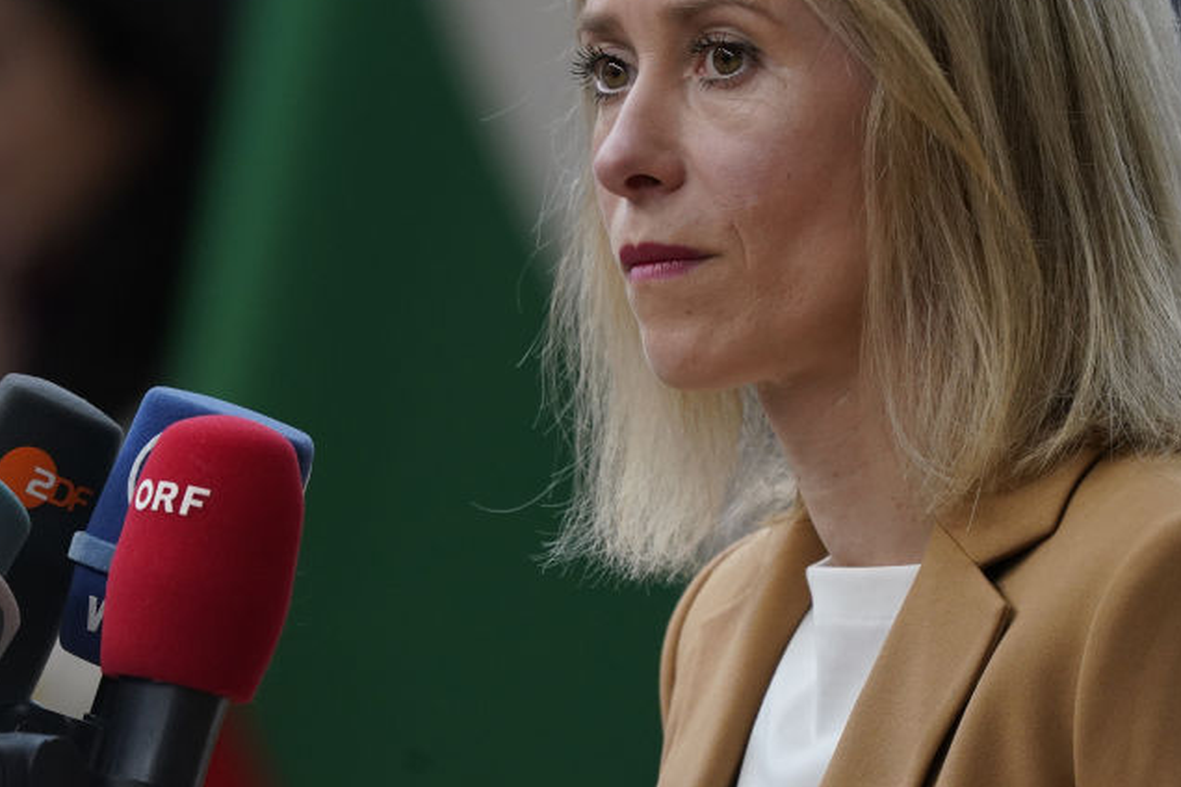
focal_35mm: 881
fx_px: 28899
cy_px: 309
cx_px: 520
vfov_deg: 1.6
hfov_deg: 2.3
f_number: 6.3
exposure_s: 1/400
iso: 3200
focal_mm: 547
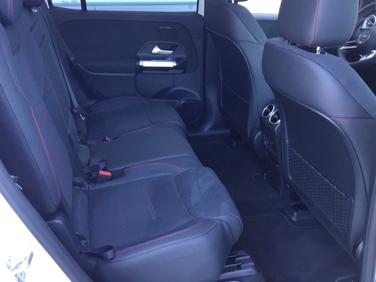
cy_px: 121
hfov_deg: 51.3
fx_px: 391
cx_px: 176
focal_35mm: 36
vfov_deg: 39.6
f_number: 2.4
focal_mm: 3.3
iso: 80
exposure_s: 1/33
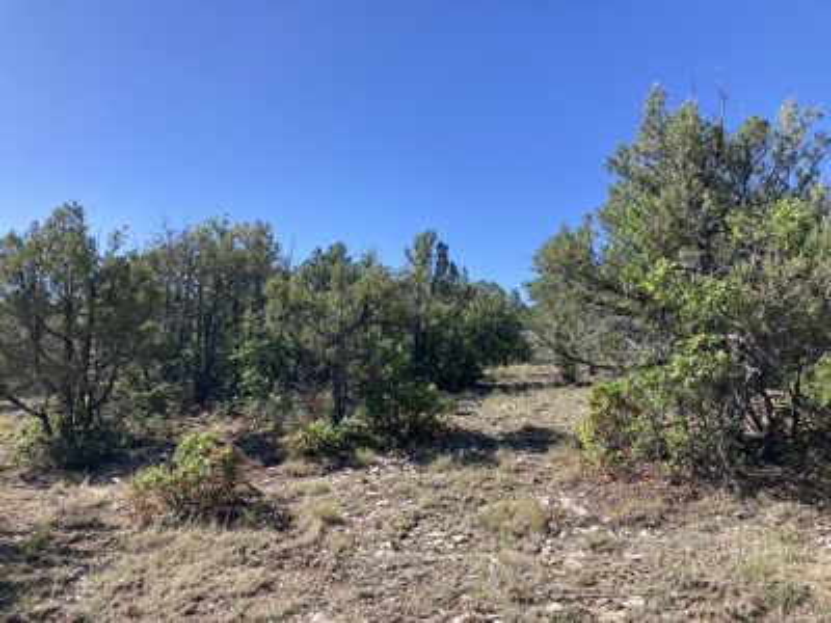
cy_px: 312
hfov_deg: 63.4
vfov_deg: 49.7
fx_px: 672
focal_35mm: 28
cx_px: 416
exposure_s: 1/1279
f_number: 1.8
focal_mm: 3.99
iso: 20
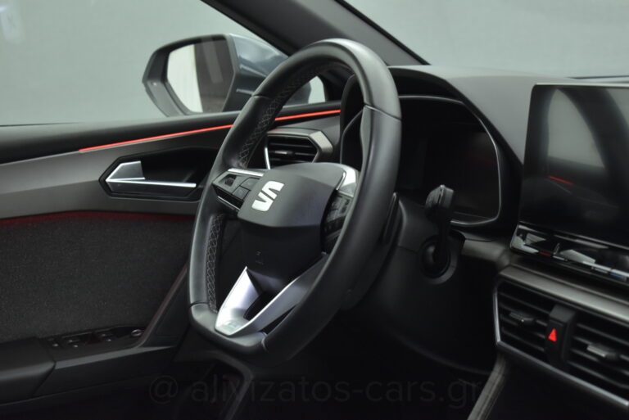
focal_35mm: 72
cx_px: 314
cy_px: 210
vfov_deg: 19.0
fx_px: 1259
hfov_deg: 28.1
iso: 1600
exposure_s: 1/40
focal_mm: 48
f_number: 5.3
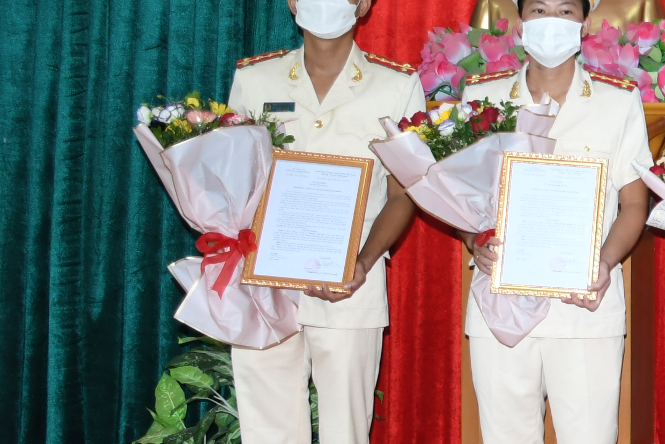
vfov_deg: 13.4
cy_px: 50
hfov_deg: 17.5
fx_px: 1866
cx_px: 1088
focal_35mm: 101
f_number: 4
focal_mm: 20
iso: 500
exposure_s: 1/200
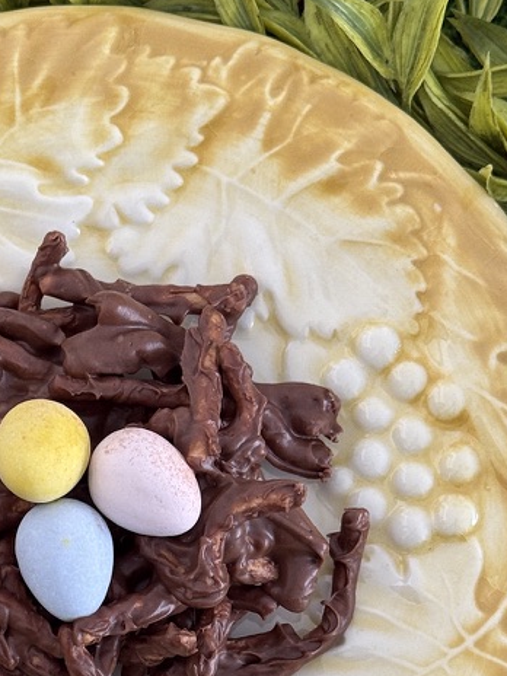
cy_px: 562
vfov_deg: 18.3
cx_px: 115
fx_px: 2070
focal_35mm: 106
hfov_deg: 13.9
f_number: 1.78
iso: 100
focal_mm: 6.76
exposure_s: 1/60
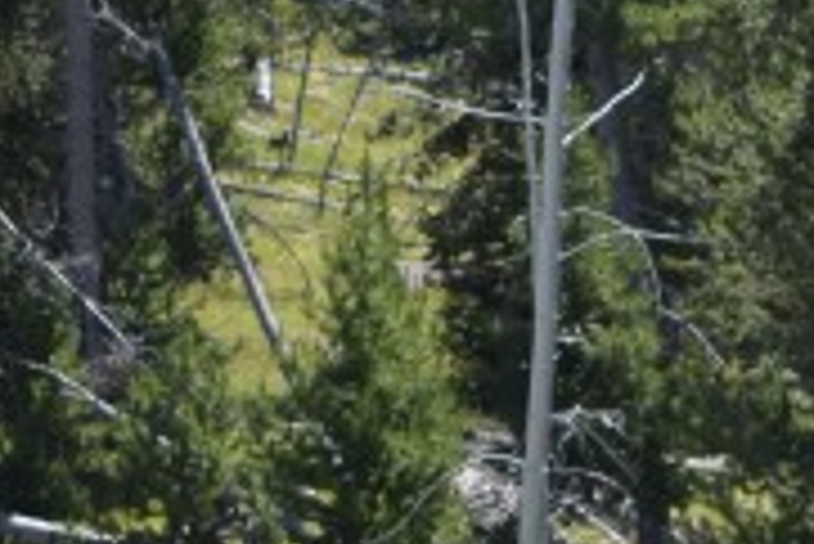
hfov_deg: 4.4
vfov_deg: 2.9
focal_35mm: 467
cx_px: 985
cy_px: 1155
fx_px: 10564
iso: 200
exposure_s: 1/500
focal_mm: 55
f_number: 5.6
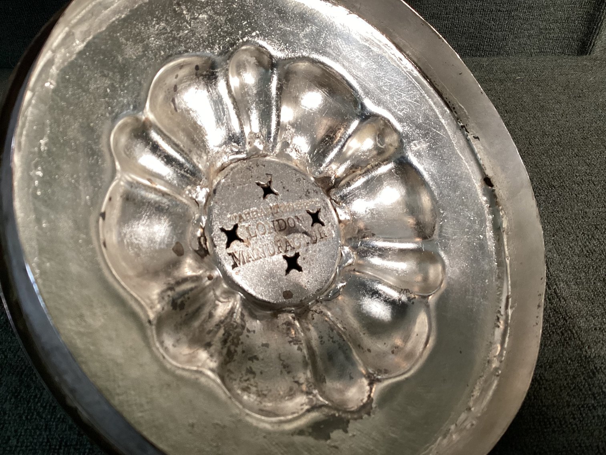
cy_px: 228
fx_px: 543
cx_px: 303
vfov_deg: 45.4
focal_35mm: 31
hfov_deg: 58.3
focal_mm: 3.3
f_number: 2.4
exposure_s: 1/50
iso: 160
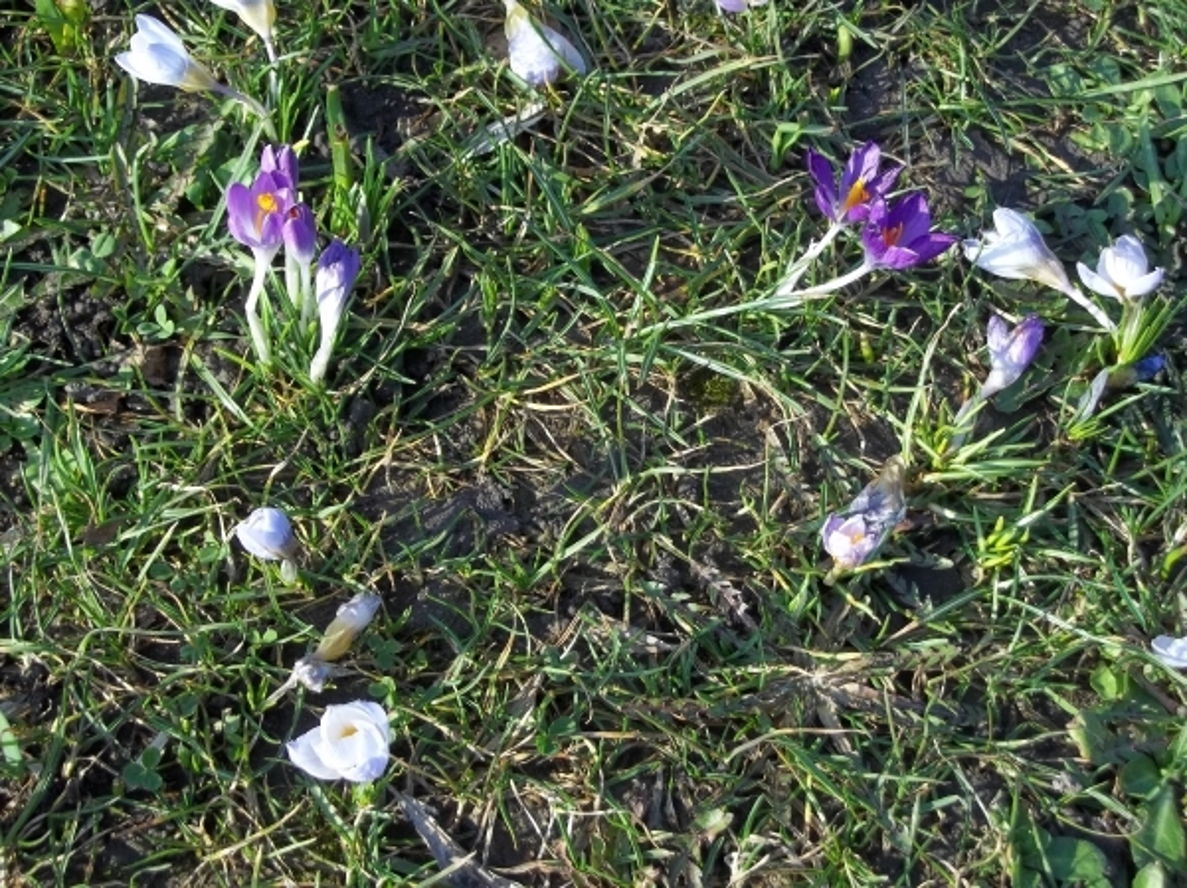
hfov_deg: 31.7
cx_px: 594
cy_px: 444
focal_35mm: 61
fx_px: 2090
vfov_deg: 24.0
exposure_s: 1/200
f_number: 4.1
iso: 64
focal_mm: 11
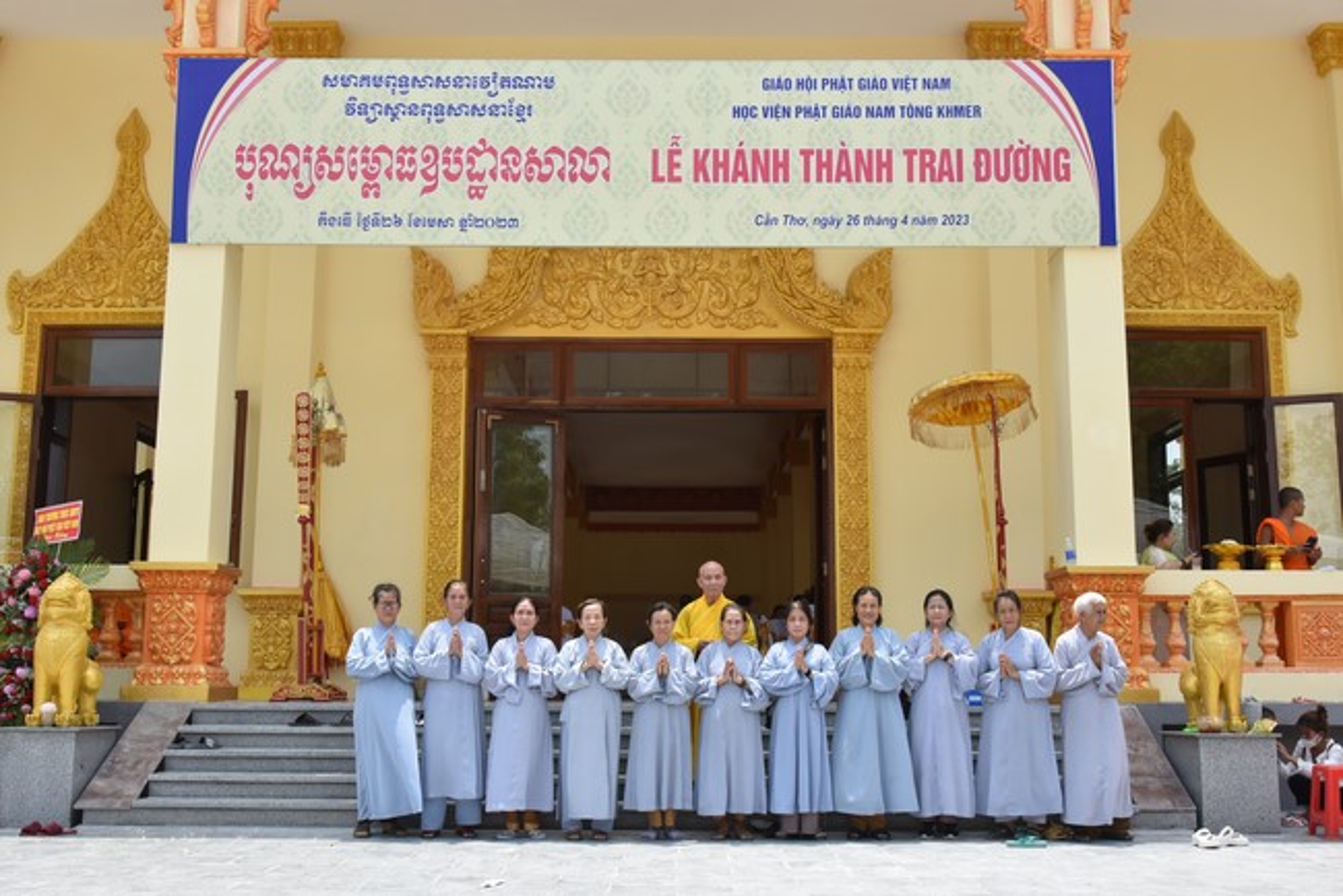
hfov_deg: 50.7
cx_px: 672
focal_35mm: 38
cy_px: 448
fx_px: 1418
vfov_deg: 35.1
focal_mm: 38
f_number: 13
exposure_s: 1/640
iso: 1600
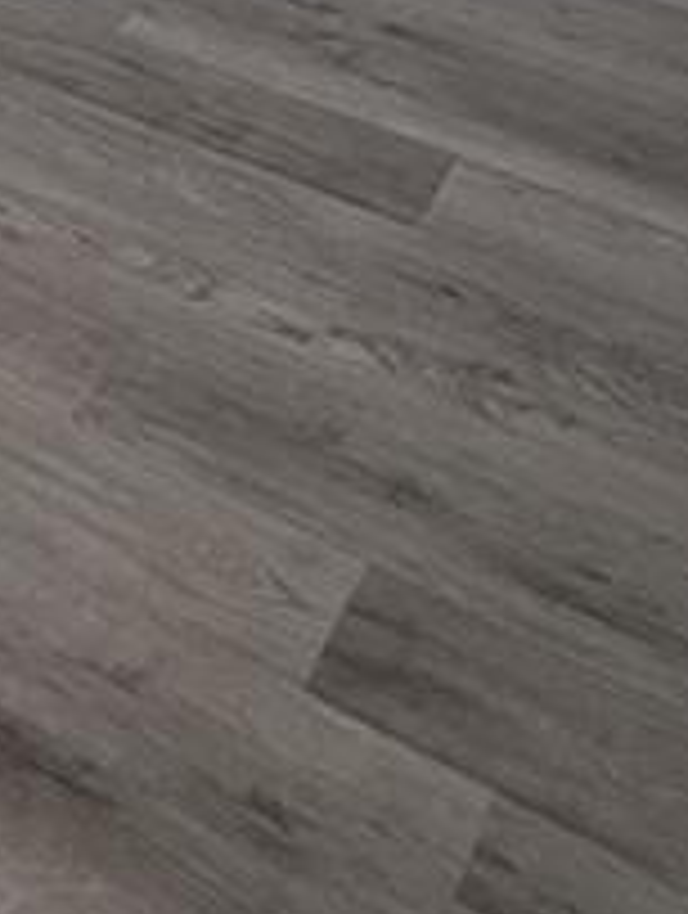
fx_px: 1876
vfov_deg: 20.5
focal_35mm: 71
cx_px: -452
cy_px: -675
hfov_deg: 17.7
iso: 40
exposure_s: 1/30
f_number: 1.95
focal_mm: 2.23
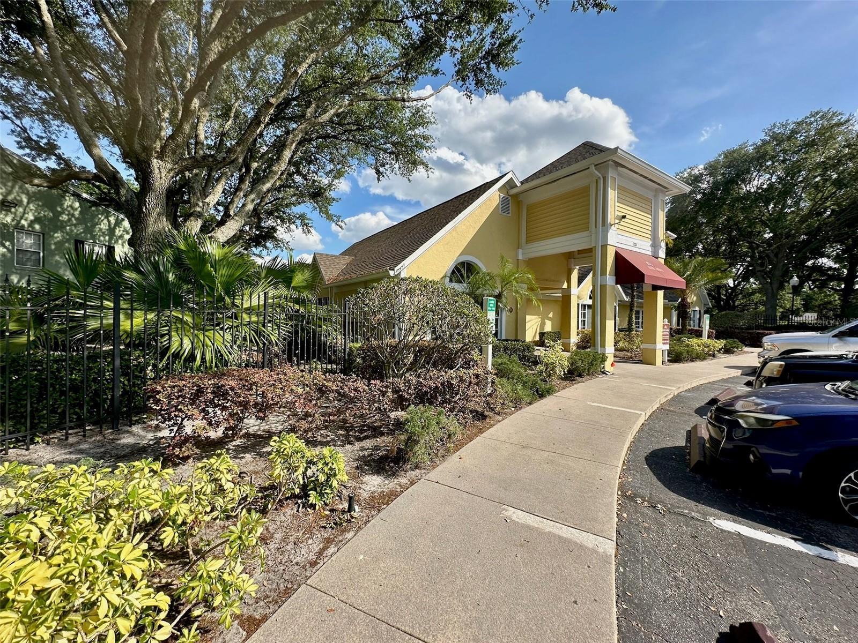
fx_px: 347
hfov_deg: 102.1
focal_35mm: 14
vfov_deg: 85.7
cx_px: 429
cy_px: 322
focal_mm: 2.22
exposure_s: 1/1233
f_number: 2.2
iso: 50
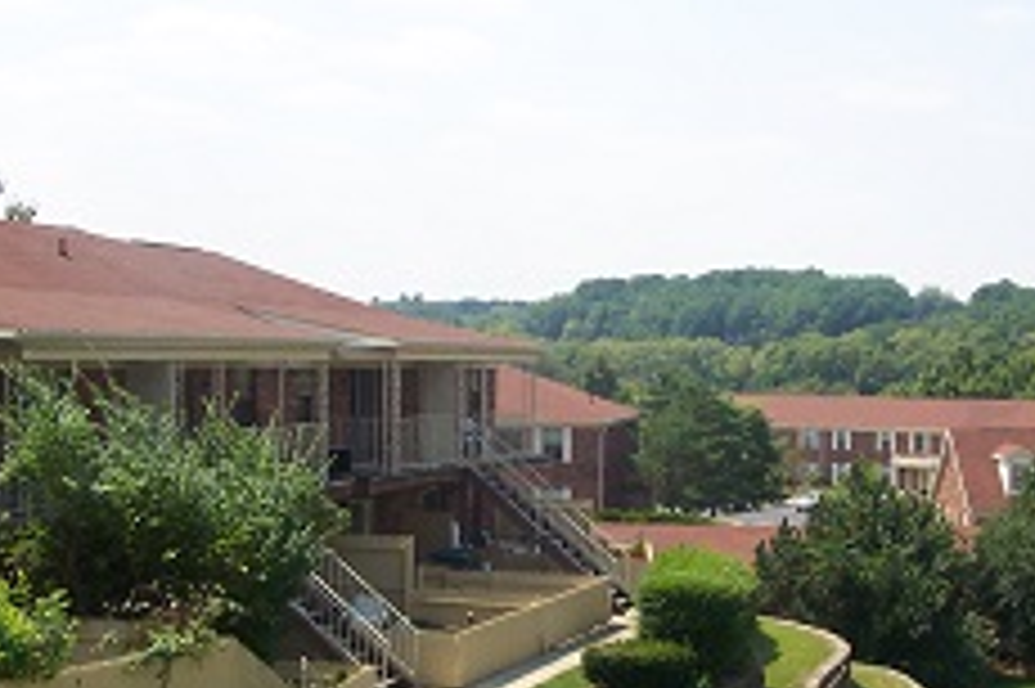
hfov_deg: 30.5
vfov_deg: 20.6
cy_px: 396
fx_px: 1896
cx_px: 603
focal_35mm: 66
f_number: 4.8
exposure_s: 1/500
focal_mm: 8
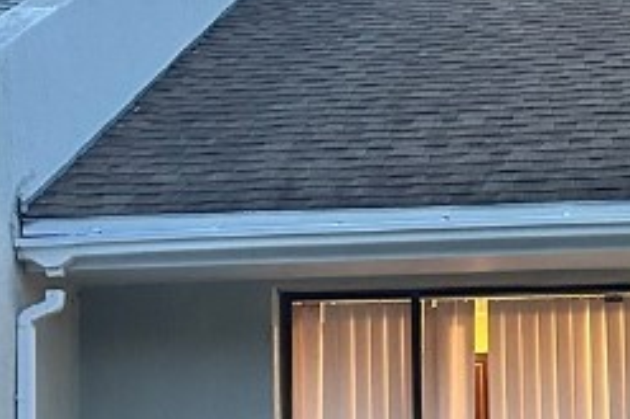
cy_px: 302
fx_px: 1801
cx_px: 480
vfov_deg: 13.2
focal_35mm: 103
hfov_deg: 19.7
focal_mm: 6.86
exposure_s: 1/40
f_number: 1.78
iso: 1000
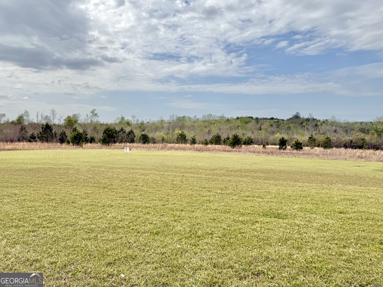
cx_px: 192
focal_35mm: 24
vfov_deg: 56.8
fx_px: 266
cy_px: 144
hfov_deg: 71.6
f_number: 1.78
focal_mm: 6.76
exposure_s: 1/7353
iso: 80
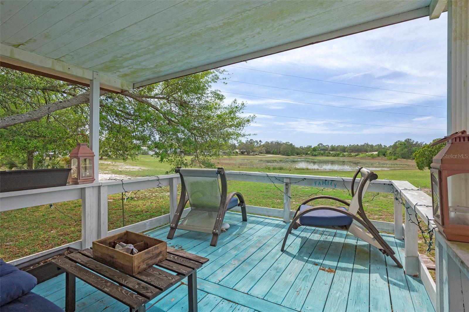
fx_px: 221
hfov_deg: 93.3
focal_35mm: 17
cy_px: 156
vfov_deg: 70.4
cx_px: 234
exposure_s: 1/320
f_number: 8
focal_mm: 17
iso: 400
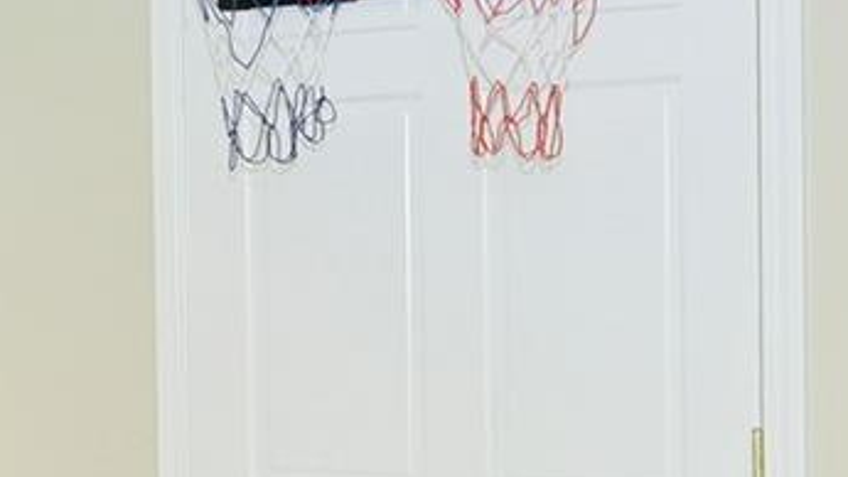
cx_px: 15
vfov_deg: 13.6
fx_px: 1956
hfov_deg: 23.5
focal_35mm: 87
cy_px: 514
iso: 250
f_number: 6.3
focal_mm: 14
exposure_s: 1/60
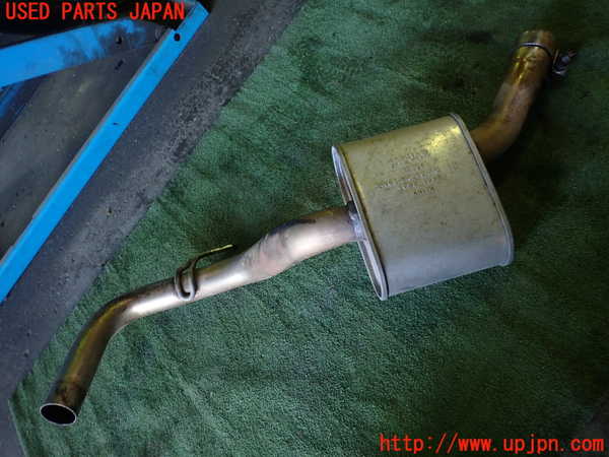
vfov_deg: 46.8
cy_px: 228
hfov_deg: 60.0
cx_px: 304
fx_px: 528
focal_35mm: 30
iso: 200
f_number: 2.3
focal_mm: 5.4
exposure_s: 1/30
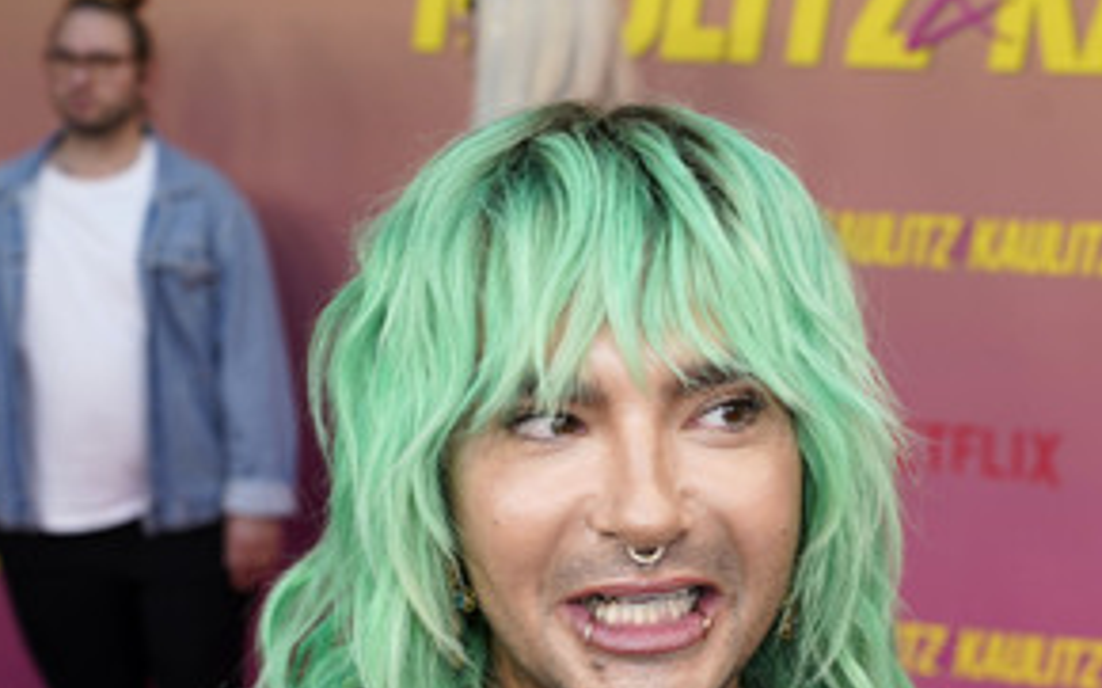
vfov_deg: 17.0
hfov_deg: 26.9
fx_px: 2282
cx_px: 773
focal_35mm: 76
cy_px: 547
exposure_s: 1/160
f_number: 5.6
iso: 320
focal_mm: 48
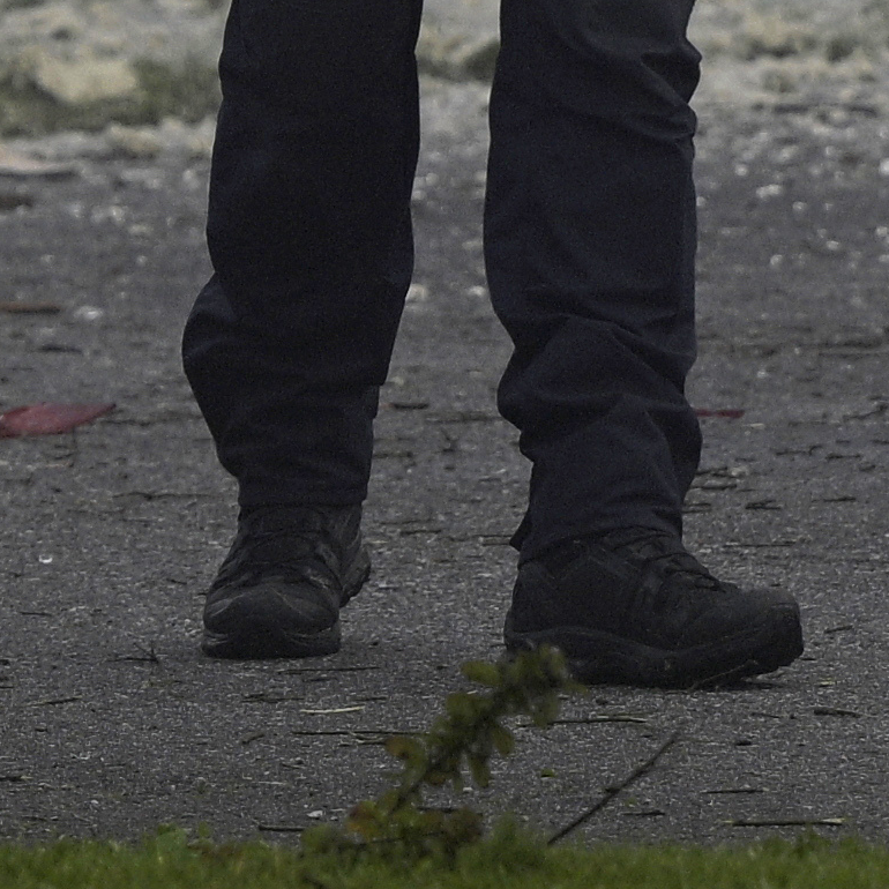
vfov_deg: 1.3
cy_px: -1100
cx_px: 33
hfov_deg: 1.3
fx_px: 38876
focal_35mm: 1338
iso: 180
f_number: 3.2
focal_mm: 150
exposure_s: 1/320
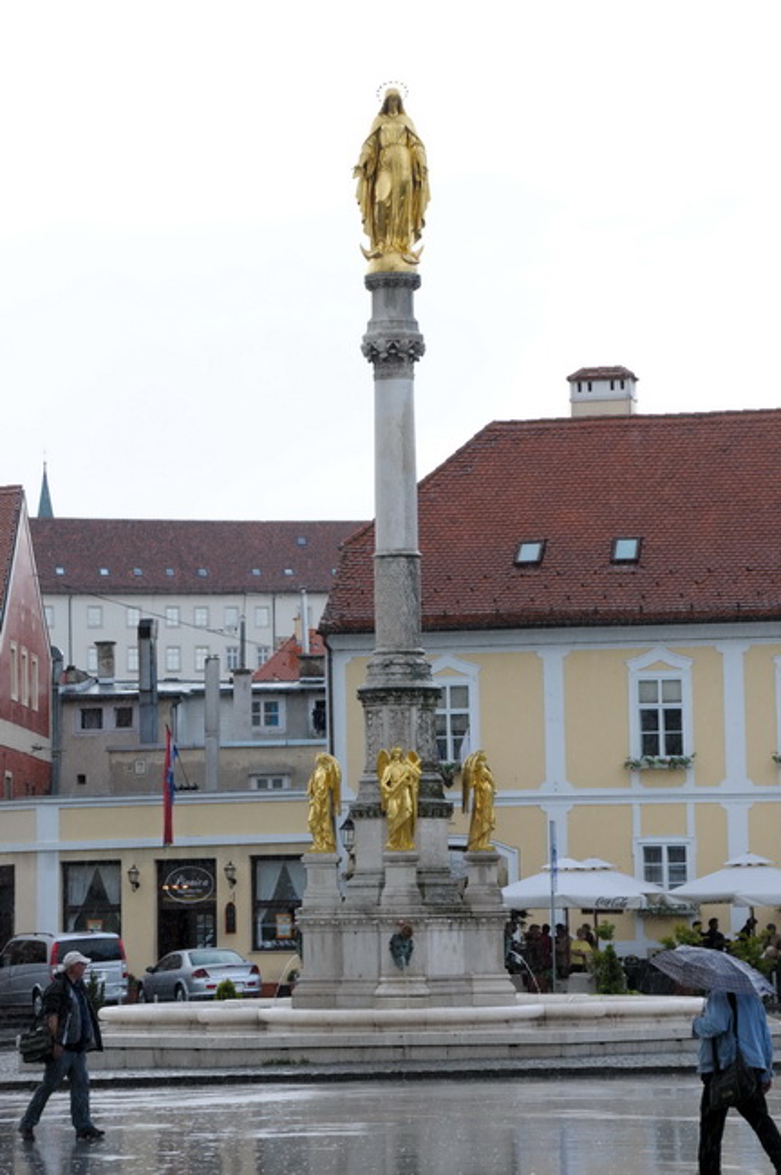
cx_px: 390
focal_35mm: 112
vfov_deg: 18.2
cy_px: 588
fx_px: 3668
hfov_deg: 12.2
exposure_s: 1/320
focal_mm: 75
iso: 400
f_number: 9
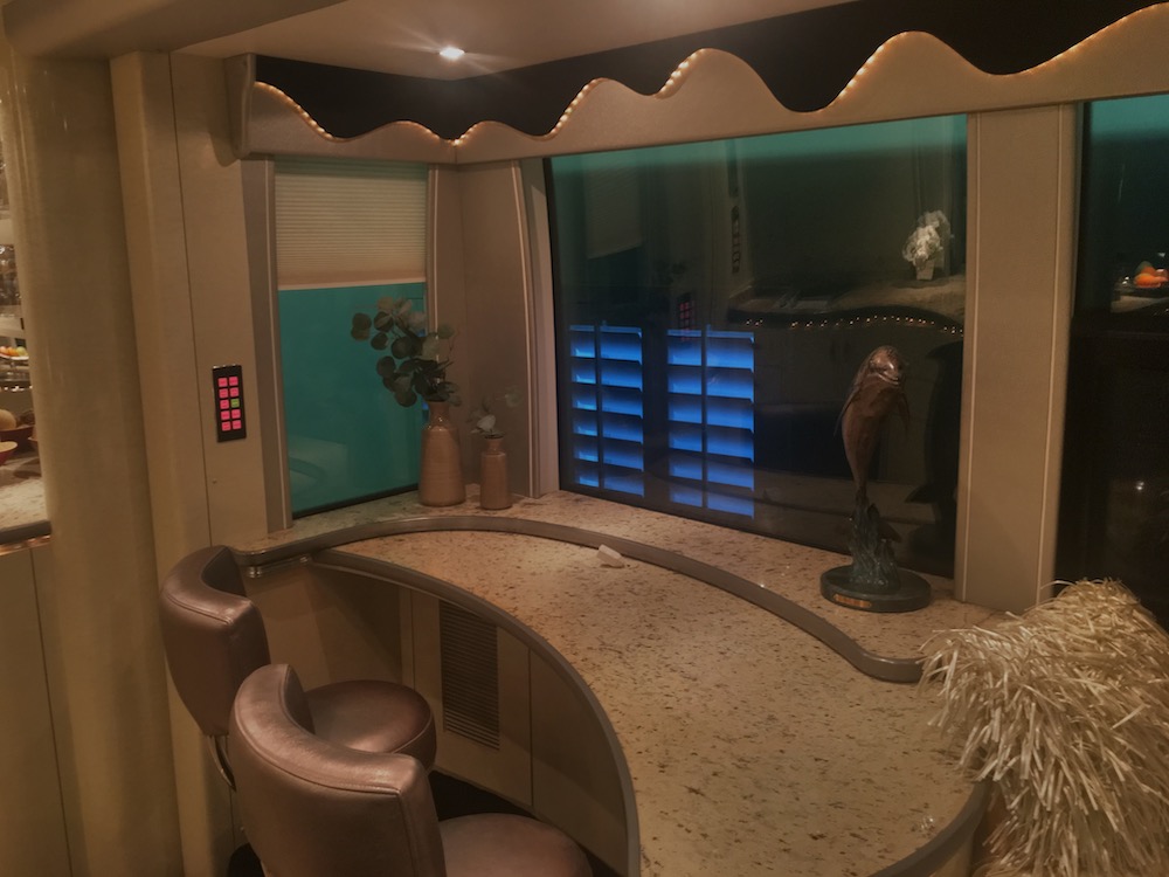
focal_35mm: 29
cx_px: 584
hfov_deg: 61.7
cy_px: 438
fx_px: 979
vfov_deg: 48.2
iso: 100
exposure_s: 1/30
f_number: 2.2
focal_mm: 4.15
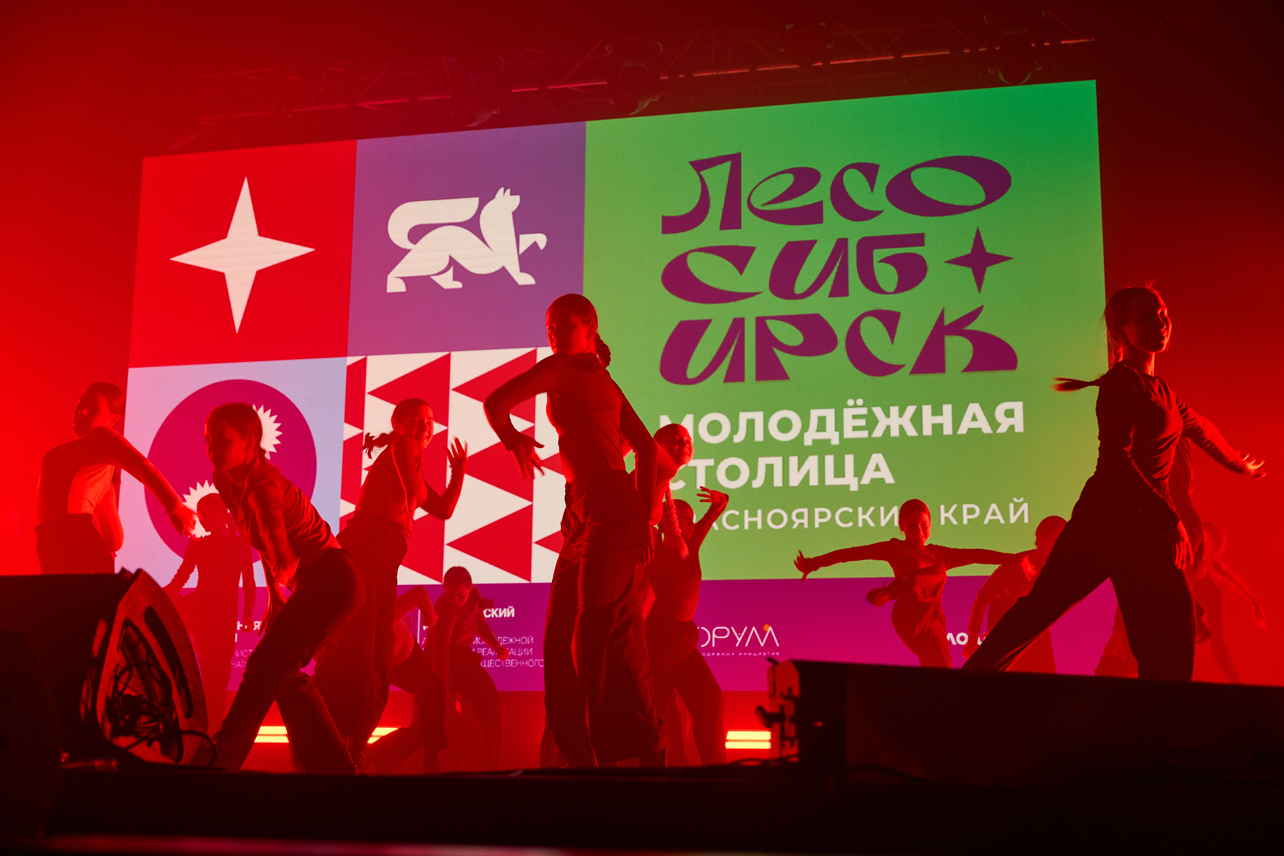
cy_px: 428
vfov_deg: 28.3
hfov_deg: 41.4
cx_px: 642
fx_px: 1698
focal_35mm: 48
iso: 400
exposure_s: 1/125
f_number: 2.8
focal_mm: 47.6
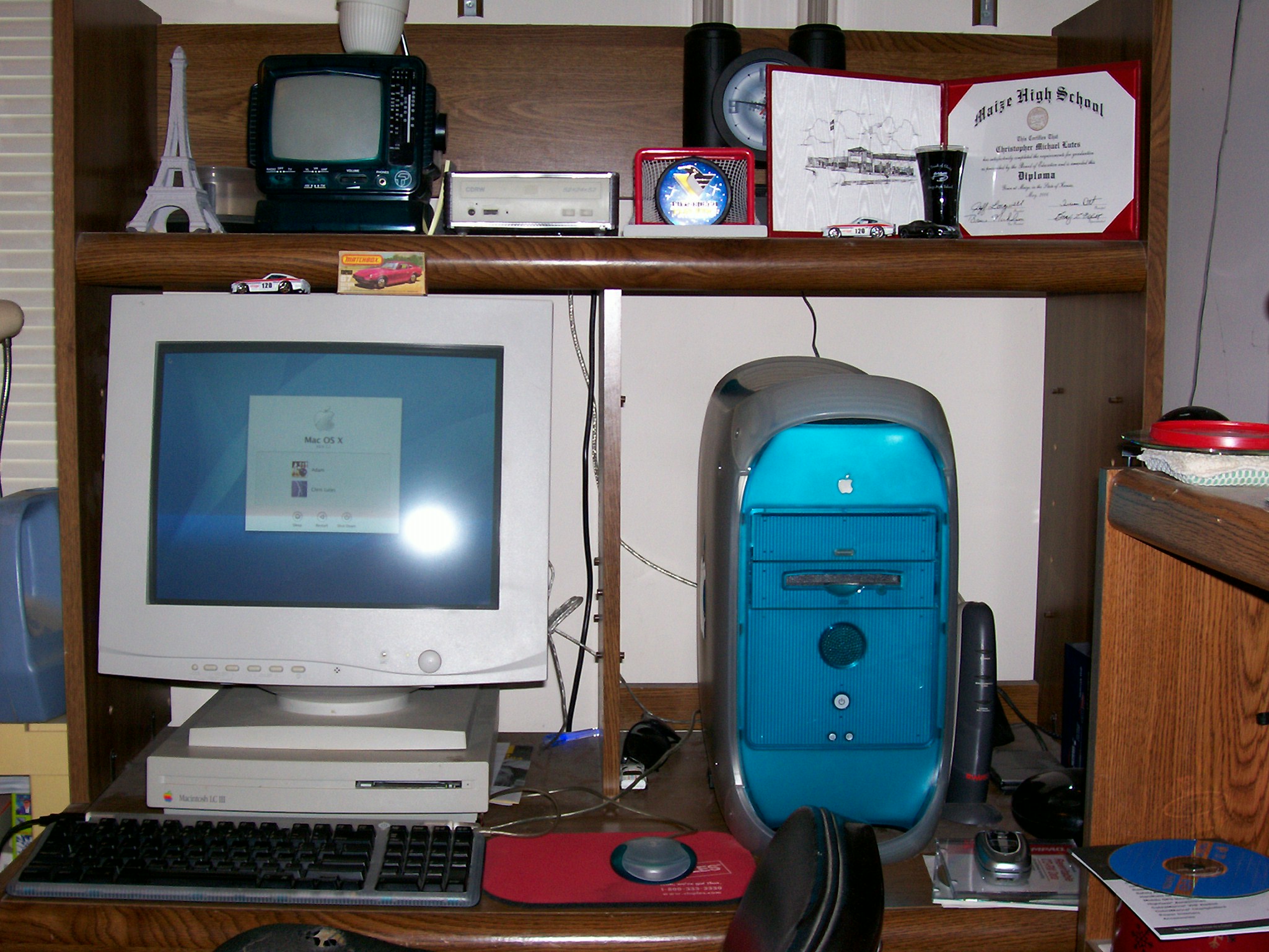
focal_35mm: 42
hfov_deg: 44.8
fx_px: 1540
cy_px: 476
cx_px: 634
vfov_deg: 34.3
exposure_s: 1/68.5
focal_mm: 7
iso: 80
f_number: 2.9
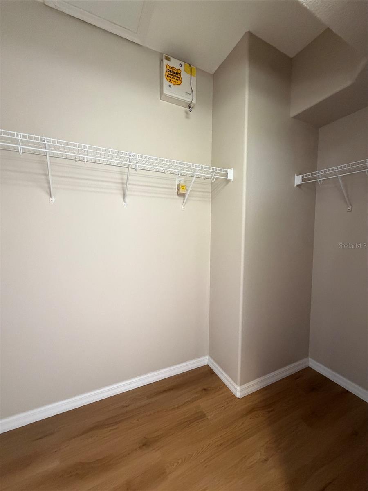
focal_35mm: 14
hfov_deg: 85.7
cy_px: 246
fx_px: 198
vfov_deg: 102.1
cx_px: 184
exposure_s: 1/60
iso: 400
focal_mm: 2.22
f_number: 2.2
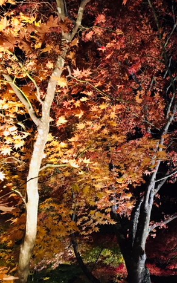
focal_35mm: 42
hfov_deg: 30.4
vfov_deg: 47.2
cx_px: 117
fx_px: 324
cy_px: 140
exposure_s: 1/20
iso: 200
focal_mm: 4.15
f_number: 2.2
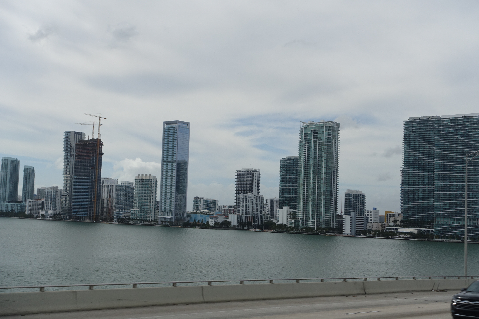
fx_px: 705
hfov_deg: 37.5
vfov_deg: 25.5
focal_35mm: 53
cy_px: 160
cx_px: 240
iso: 250
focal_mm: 19.29
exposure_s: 1/250
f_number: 5.6
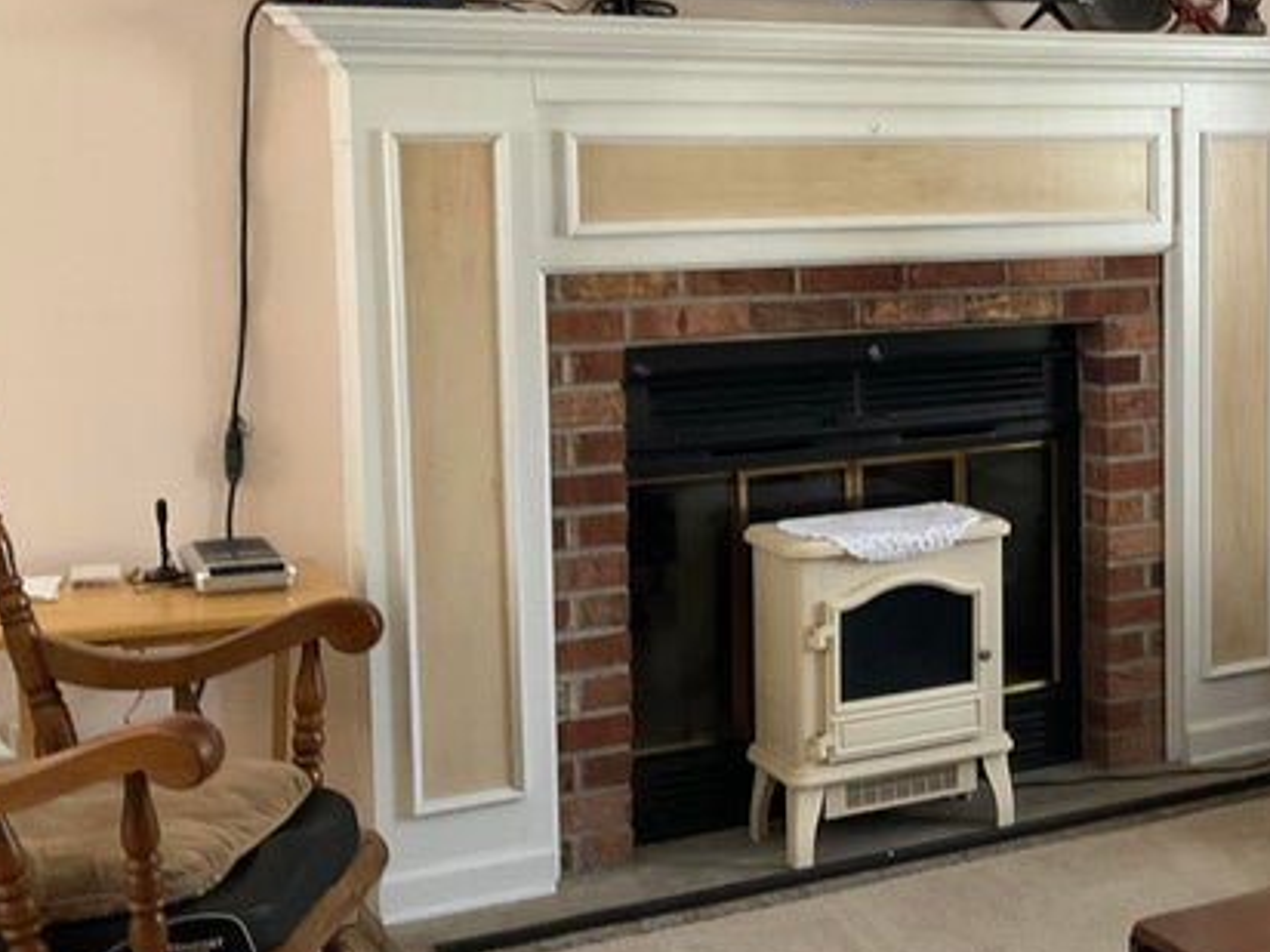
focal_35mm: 60
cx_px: 1275
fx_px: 2201
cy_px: 354
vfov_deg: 24.3
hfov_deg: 30.0
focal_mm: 3
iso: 125
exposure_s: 1/60
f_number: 1.8
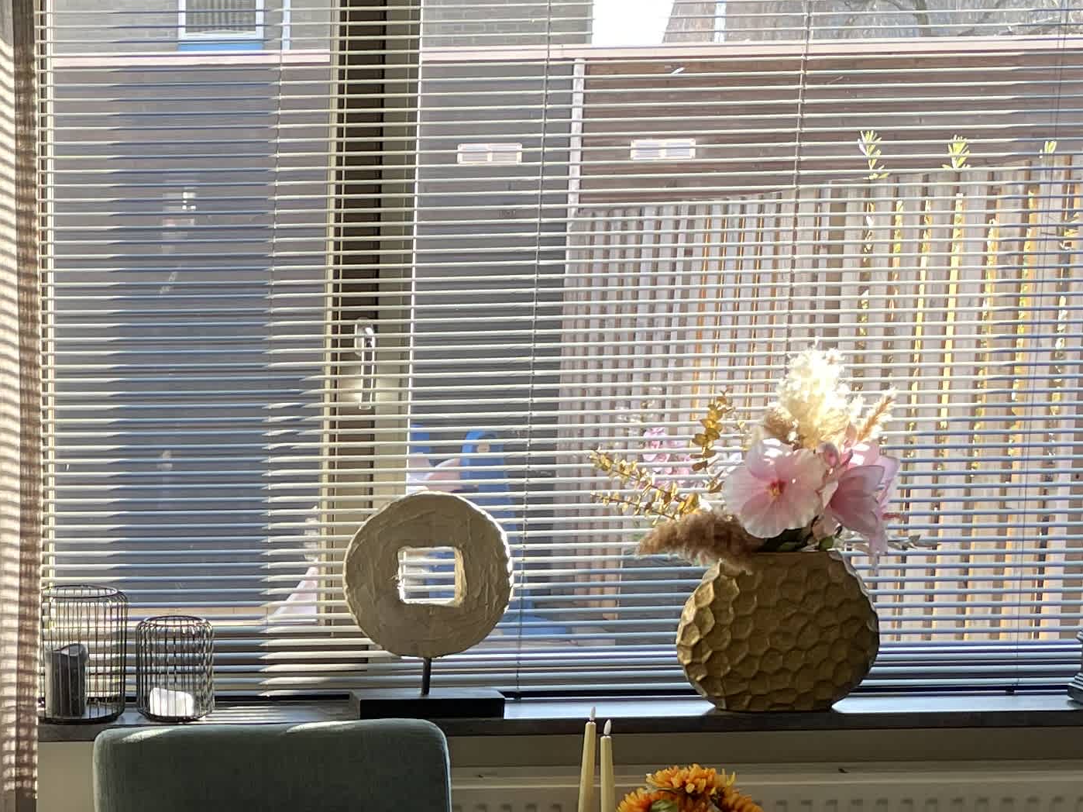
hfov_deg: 24.6
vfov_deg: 19.1
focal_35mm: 75
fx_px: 2346
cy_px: 793
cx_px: -42
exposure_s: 1/121
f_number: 1.6
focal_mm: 4.2
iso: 50
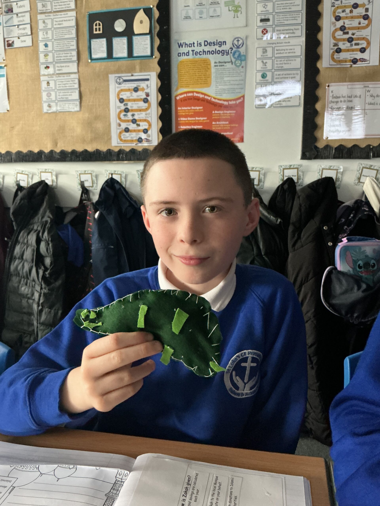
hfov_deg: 48.2
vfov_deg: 61.7
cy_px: 253
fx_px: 424
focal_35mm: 29
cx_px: 190
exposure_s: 1/30
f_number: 1.8
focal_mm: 3
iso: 500
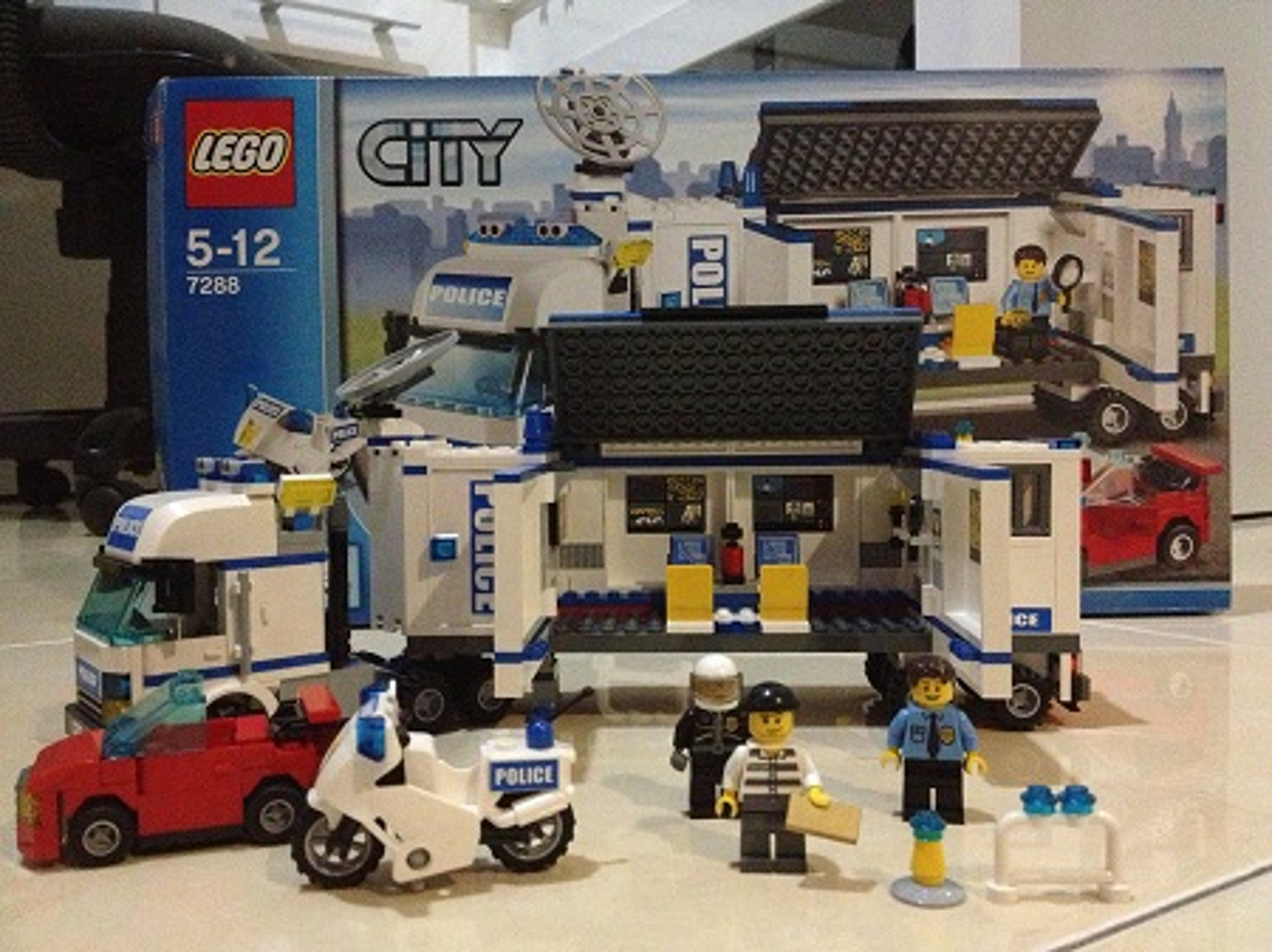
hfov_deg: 52.7
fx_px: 1285
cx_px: 636
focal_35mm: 35
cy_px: 476
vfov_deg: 40.7
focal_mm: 4.28
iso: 800
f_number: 2.4
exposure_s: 1/15
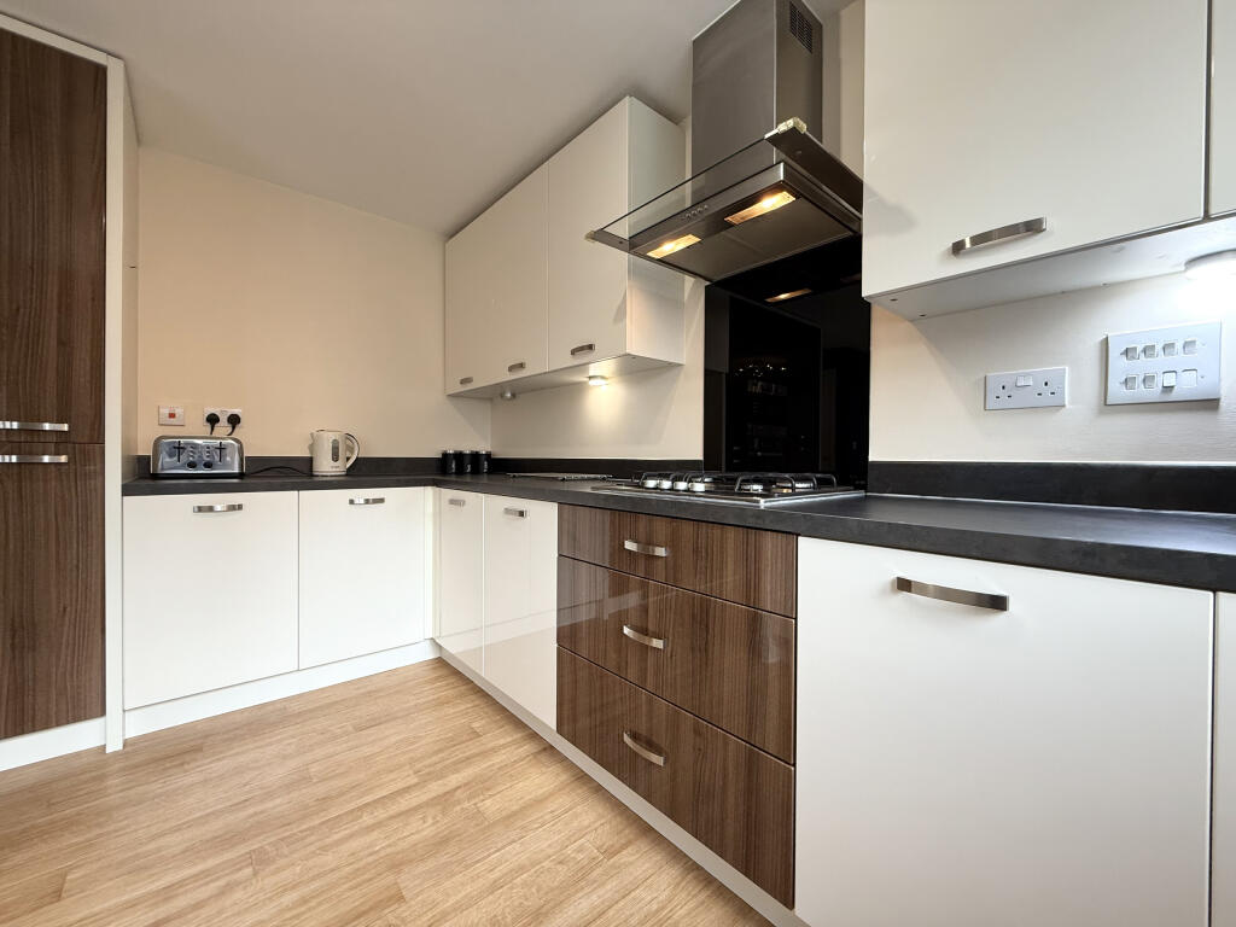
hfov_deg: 102.1
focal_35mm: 14
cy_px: 464
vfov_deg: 85.7
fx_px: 500
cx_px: 618
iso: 160
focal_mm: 2.22
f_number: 2.2
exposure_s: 1/100
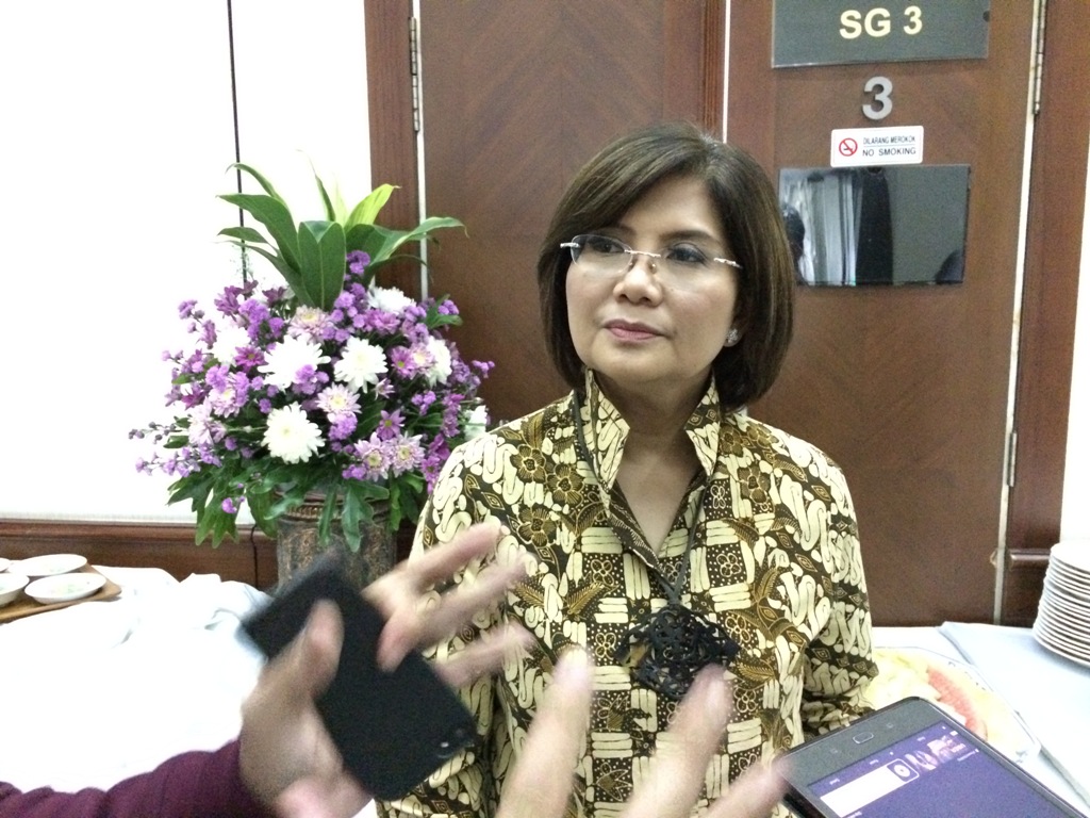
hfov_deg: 61.7
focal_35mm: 29
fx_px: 913
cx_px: 545
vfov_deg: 48.2
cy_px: 409
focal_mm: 4.15
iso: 1000
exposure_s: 1/17
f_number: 2.2
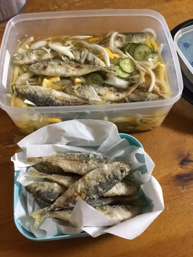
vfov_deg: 58.4
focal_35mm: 31
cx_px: 96
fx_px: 230
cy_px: 128
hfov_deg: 45.4
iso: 200
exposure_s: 1/15
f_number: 2.4
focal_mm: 3.3
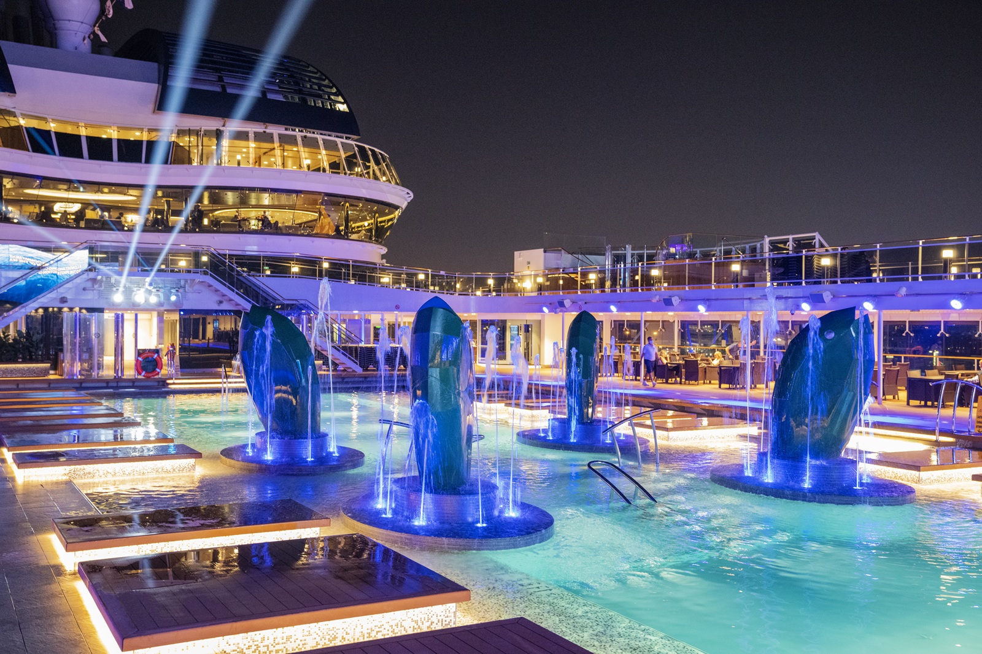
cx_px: 491
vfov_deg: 35.9
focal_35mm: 37
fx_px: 1009
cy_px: 327
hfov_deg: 51.9
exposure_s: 1/30
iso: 8000
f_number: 4
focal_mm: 37
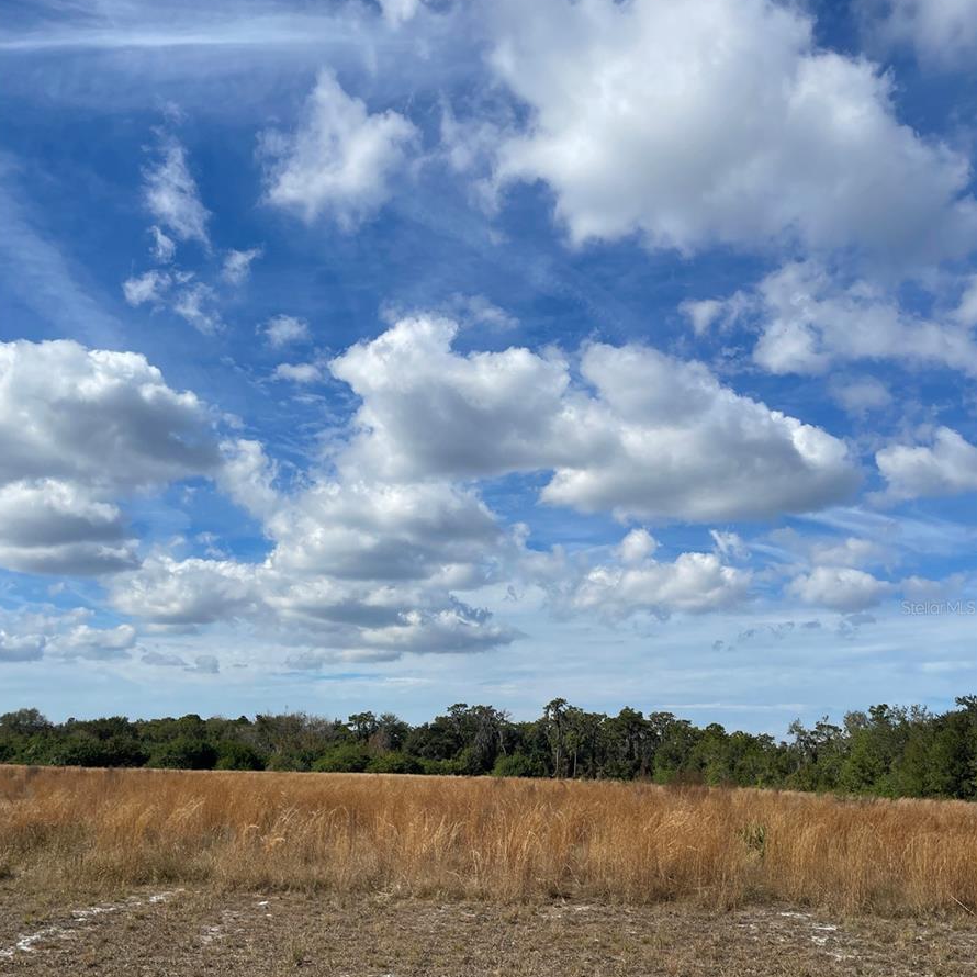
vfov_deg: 52.0
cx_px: 485
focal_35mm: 31
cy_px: 607
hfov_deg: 52.5
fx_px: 990
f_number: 1.6
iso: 50
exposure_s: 1/10000
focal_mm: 5.1
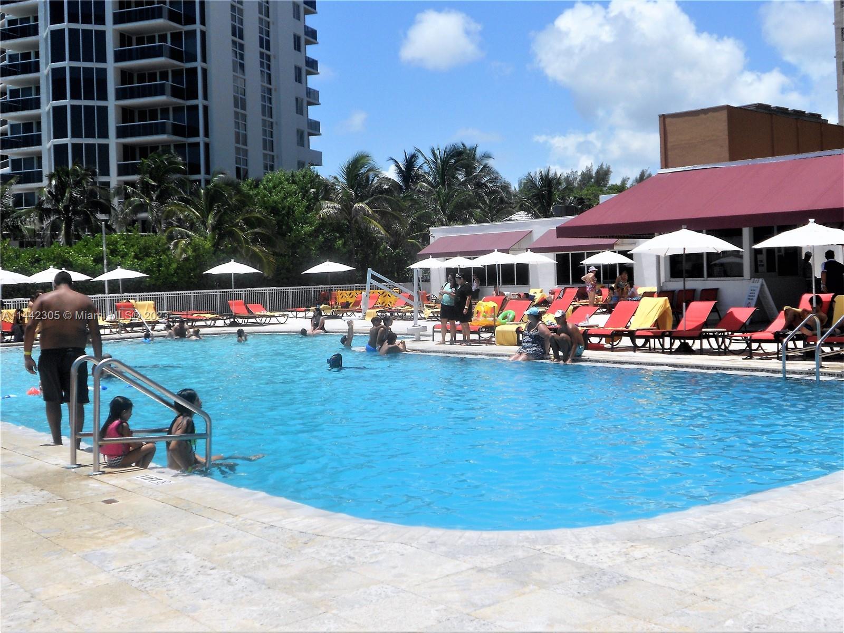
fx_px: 1048
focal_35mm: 43
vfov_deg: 33.6
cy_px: 316
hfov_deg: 43.9
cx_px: 422
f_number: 4.2
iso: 80
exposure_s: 1/1250
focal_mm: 7.7
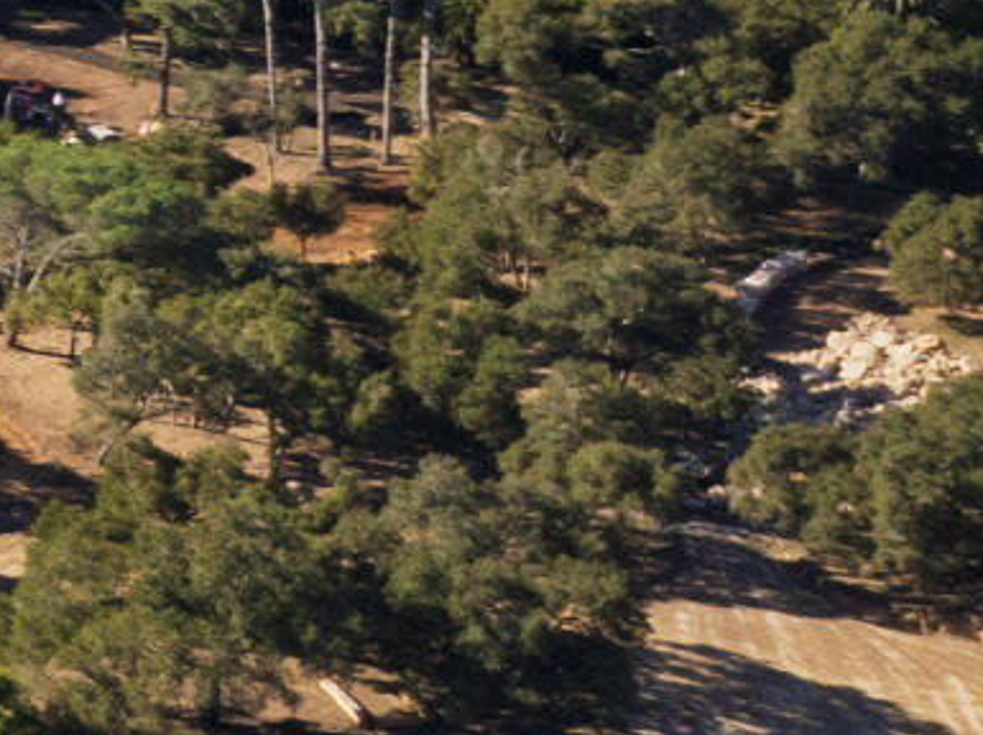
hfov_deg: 7.7
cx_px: -2737
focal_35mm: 187
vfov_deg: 7.7
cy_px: -541
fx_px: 5305
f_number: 4.5
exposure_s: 1/100
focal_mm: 12.29
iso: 100
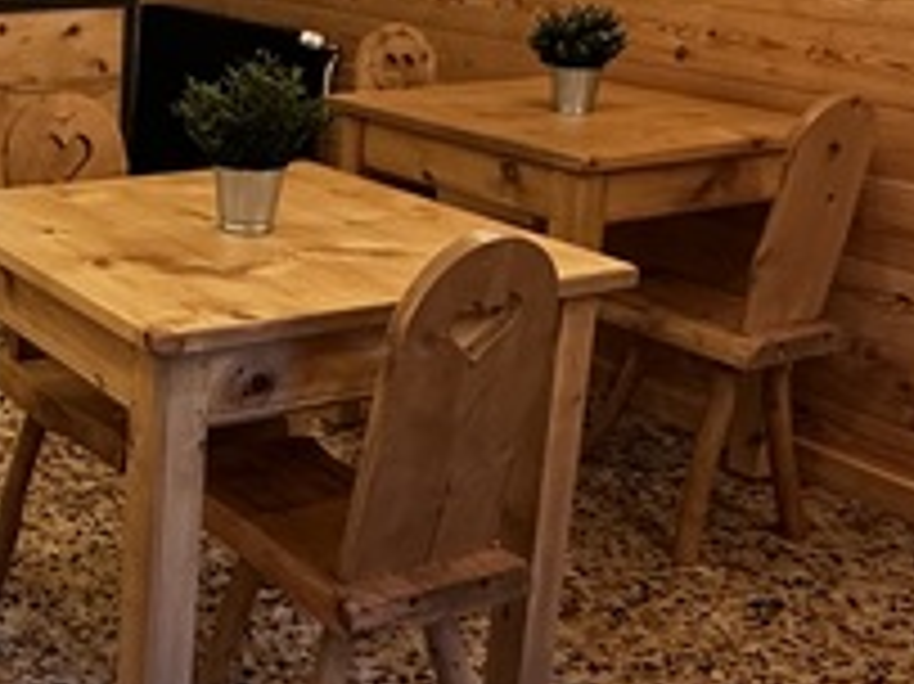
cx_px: -18
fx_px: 1531
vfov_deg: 25.1
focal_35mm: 58
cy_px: 261
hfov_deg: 30.7
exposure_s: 1/61
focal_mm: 2.22
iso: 320
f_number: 2.2
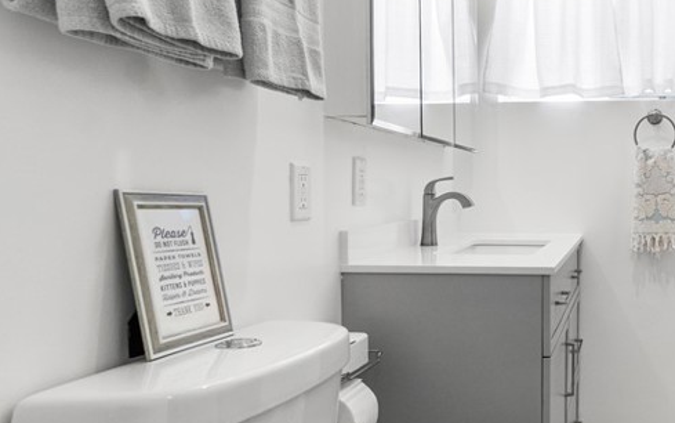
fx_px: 589
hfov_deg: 52.0
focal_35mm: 32
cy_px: 207
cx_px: 617
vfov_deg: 39.5
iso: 320
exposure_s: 1/30
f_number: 7.1
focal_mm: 10
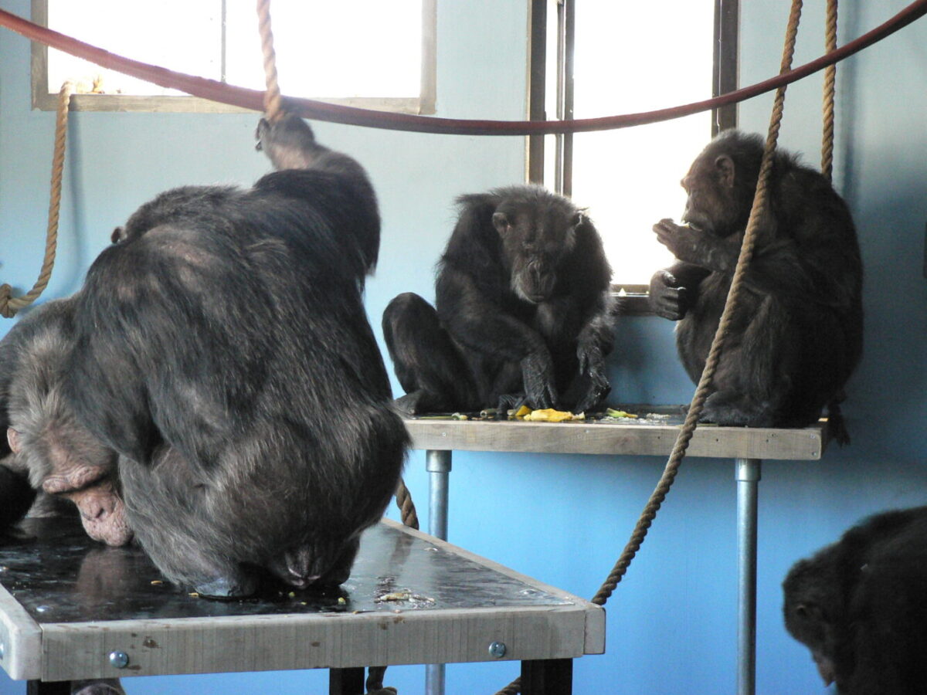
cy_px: 348
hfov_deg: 22.8
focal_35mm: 86
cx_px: 464
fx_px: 2303
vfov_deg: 17.2
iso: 400
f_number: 3.2
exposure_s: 1/50
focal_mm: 14.3
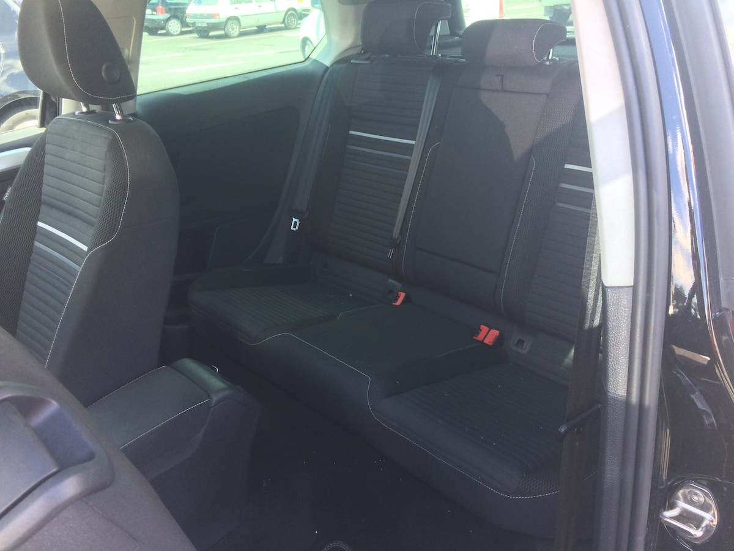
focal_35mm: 29
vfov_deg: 48.2
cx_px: 367
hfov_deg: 61.7
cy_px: 276
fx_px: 615
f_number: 2.2
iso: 64
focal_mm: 4.15
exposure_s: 1/120
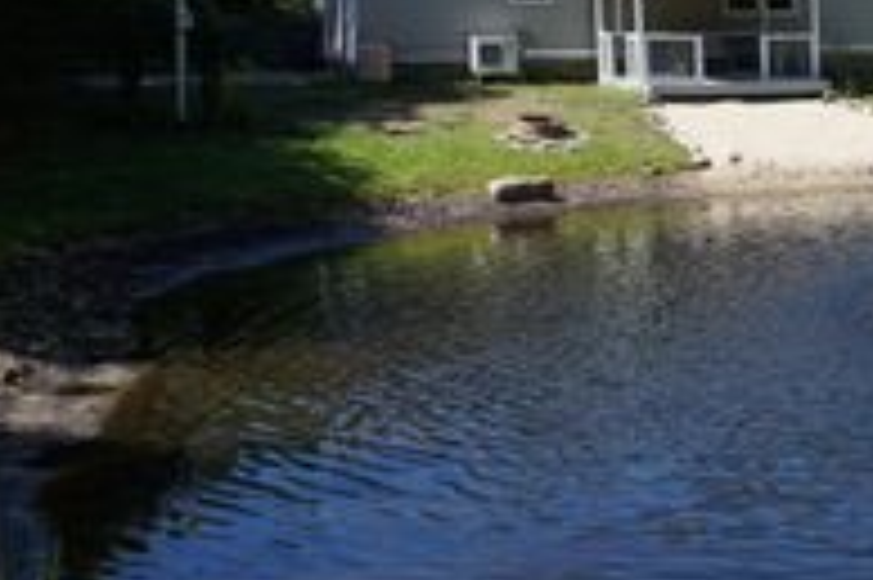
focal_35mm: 62
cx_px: 1112
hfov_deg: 27.5
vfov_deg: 21.7
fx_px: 1502
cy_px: 151
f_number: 9
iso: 100
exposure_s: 1/160
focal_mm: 16
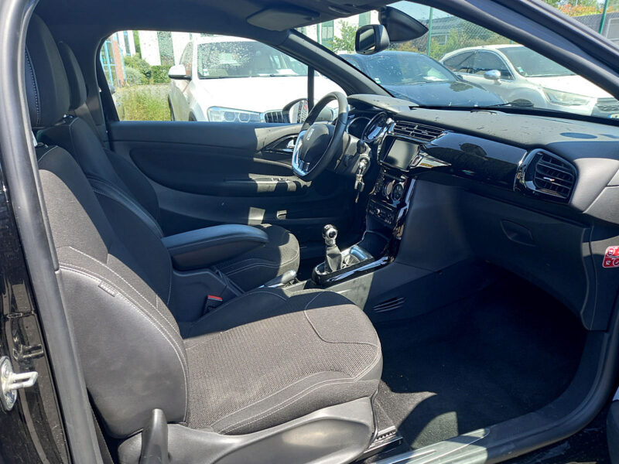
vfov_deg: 54.9
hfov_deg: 69.4
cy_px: 232
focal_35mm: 25
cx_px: 310
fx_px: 447
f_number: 2
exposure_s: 1/100
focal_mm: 4.6
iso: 40
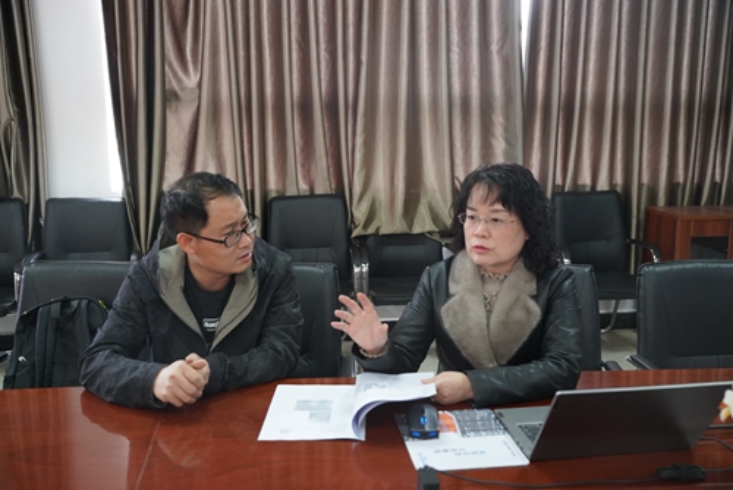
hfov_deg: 51.9
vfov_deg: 36.0
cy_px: 245
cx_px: 366
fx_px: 754
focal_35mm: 37
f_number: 4
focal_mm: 37
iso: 5000
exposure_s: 1/160
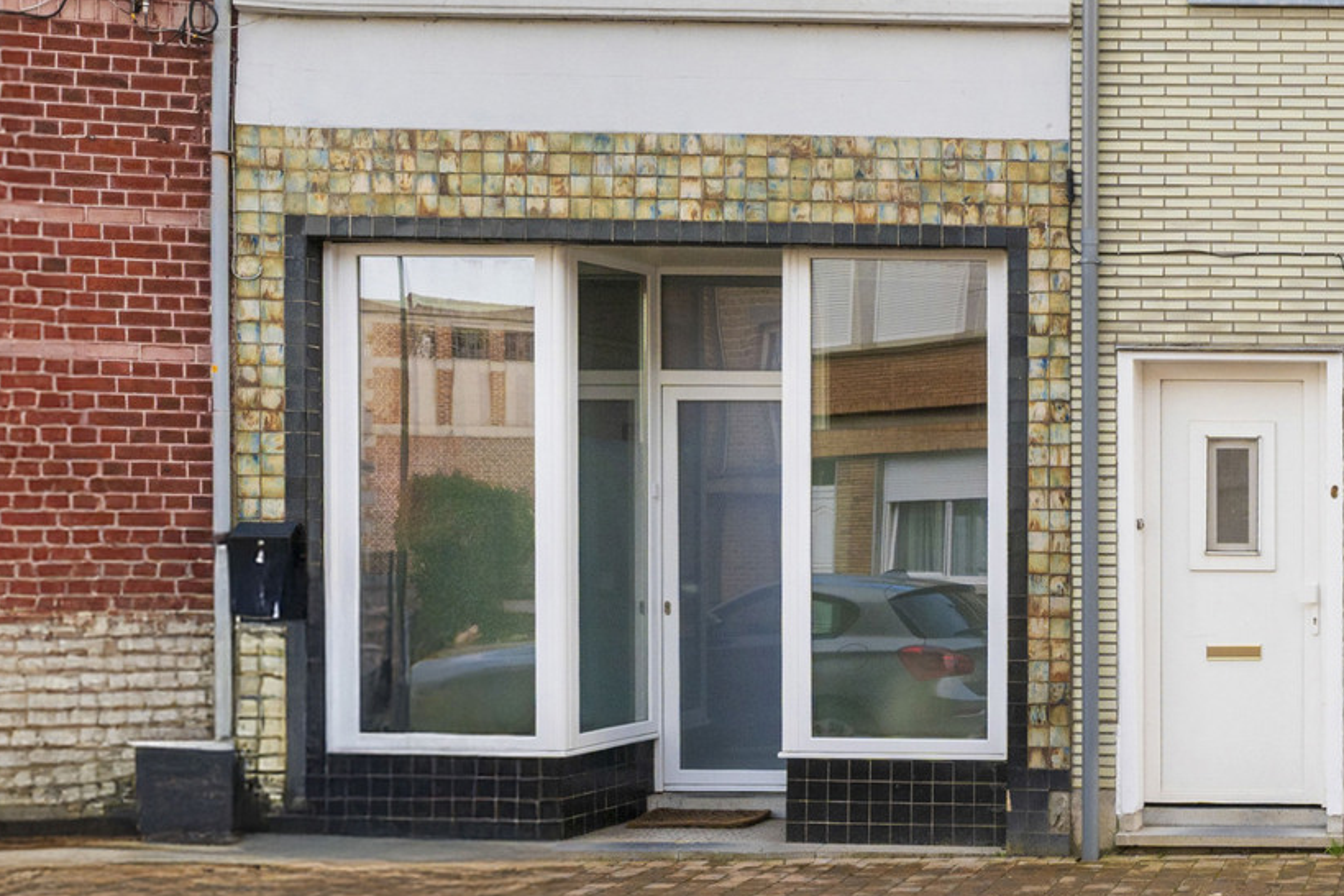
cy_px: -80
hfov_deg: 29.3
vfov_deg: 21.7
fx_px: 2214
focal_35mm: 59
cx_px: 1593
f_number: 9
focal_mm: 22.5
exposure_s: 1/200
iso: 400
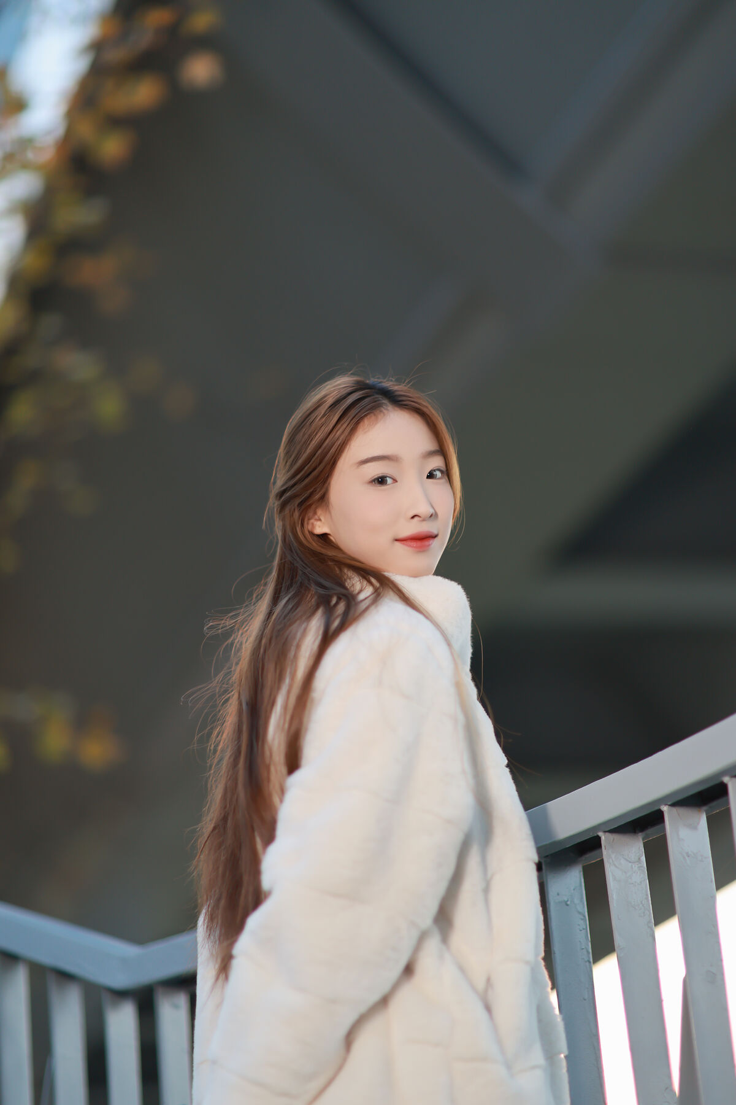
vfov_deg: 24.2
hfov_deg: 16.3
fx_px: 2576
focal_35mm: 84
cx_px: 368
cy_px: 552
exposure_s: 1/125
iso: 125
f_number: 1.2
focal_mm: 85
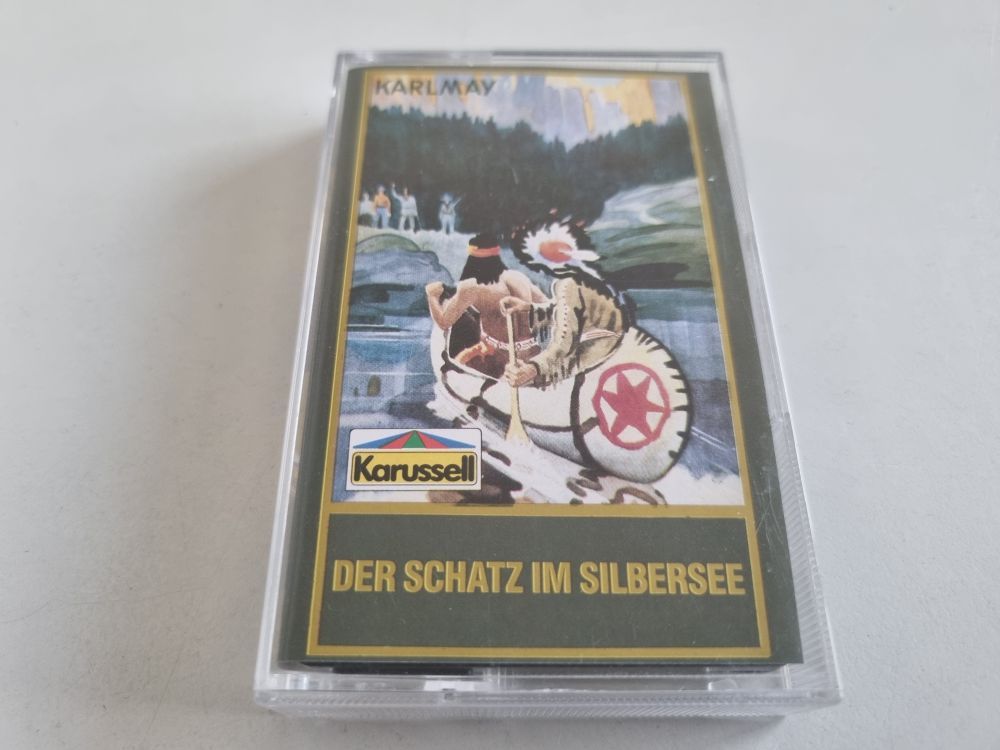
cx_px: 500
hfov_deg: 67.3
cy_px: 375
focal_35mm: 26
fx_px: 751
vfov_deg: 53.1
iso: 160
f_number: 1.8
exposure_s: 1/50
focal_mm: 5.4
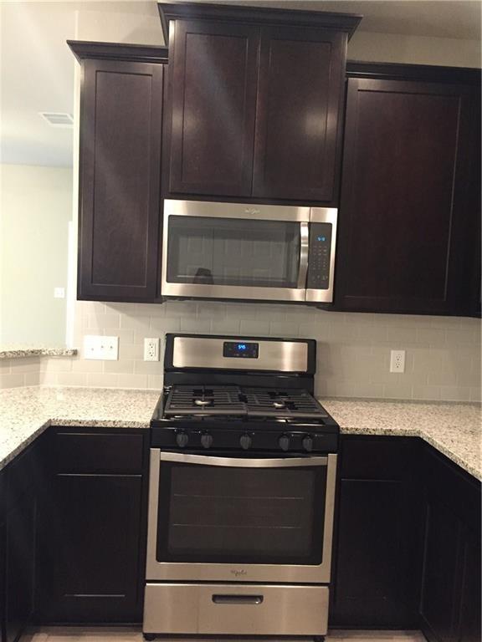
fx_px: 538
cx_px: 241
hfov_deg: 48.2
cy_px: 321
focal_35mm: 29
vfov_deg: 61.7
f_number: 2.2
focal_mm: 4.15
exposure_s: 1/30
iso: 320
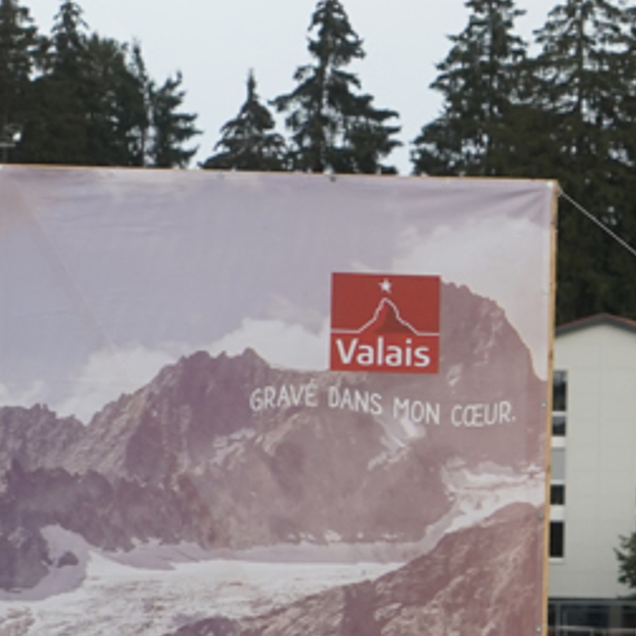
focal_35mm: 381
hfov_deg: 4.6
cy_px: 533
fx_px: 7920
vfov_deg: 4.6
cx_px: 684
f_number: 6.3
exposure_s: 1/1000
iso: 800
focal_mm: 94
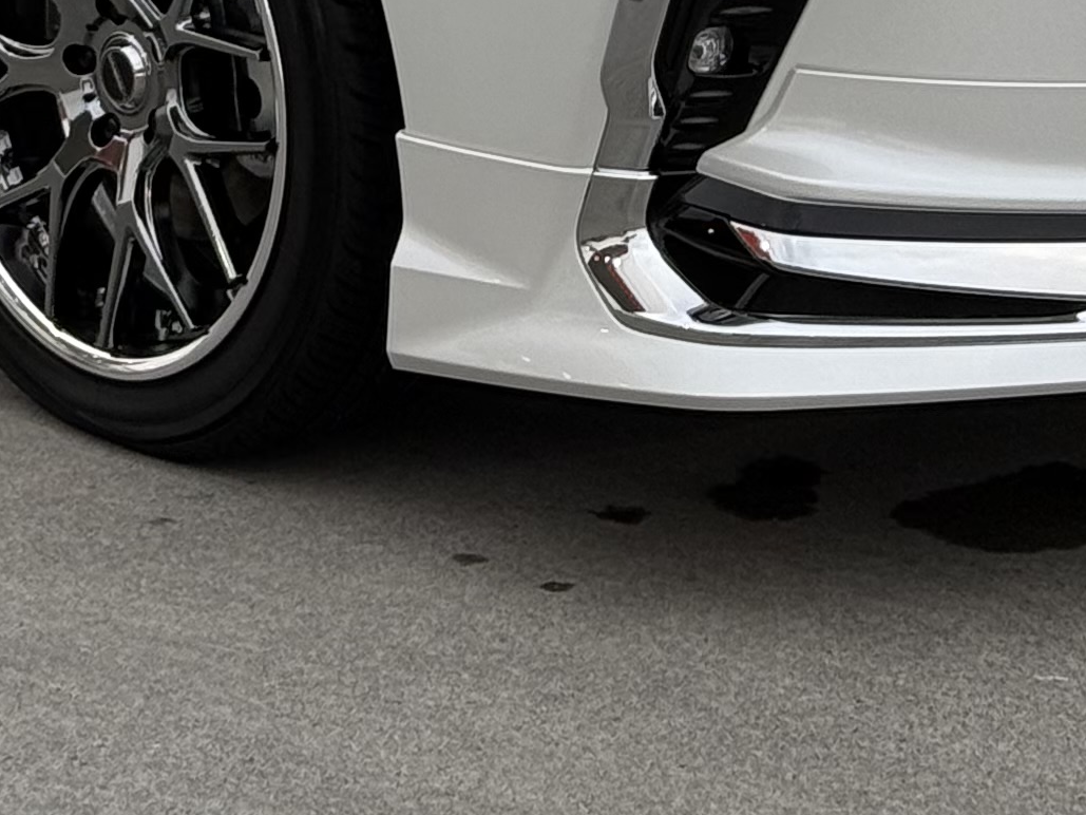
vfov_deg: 7.6
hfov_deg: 10.5
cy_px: -757
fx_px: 5899
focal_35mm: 188
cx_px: 161
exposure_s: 1/286
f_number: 1.78
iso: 64
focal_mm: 6.76
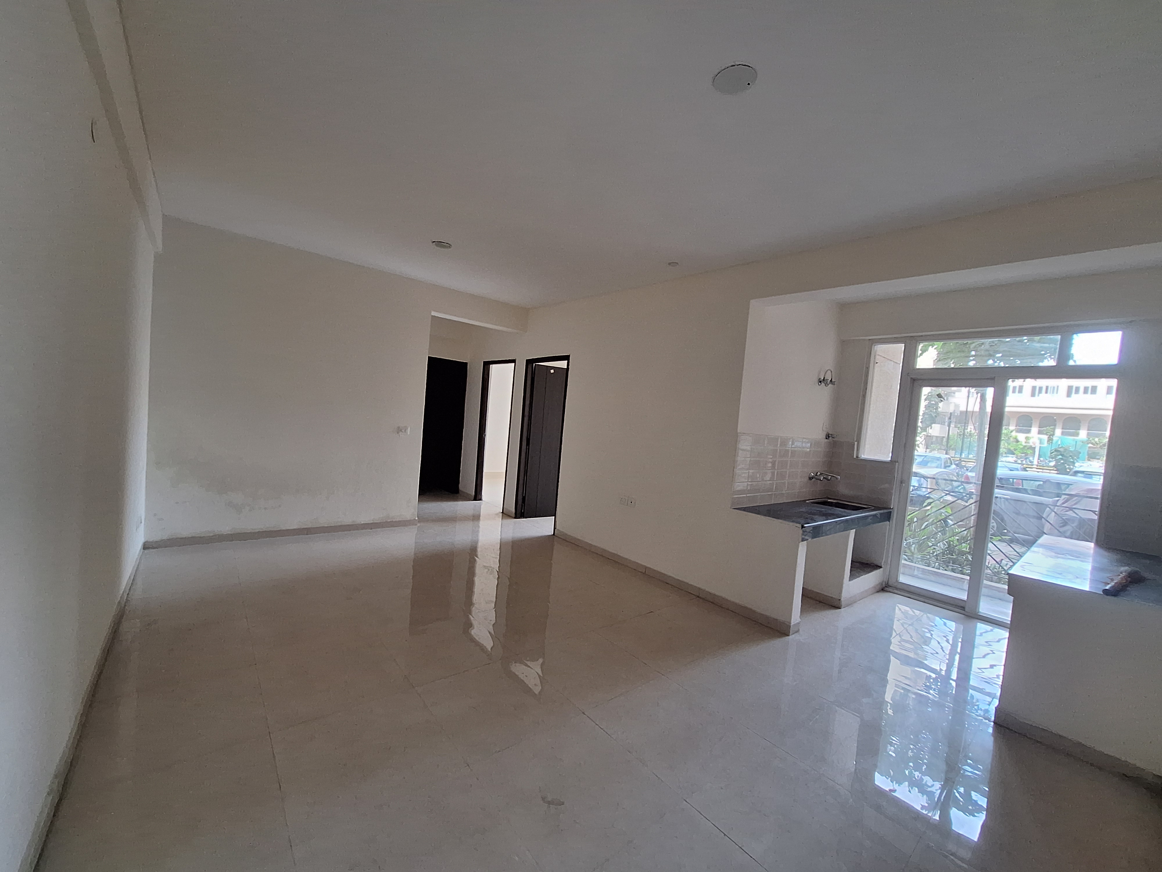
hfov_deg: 106.2
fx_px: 436
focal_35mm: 13
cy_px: 436
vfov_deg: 89.9
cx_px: 581
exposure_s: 1/50
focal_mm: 1.74
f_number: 2.2
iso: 125
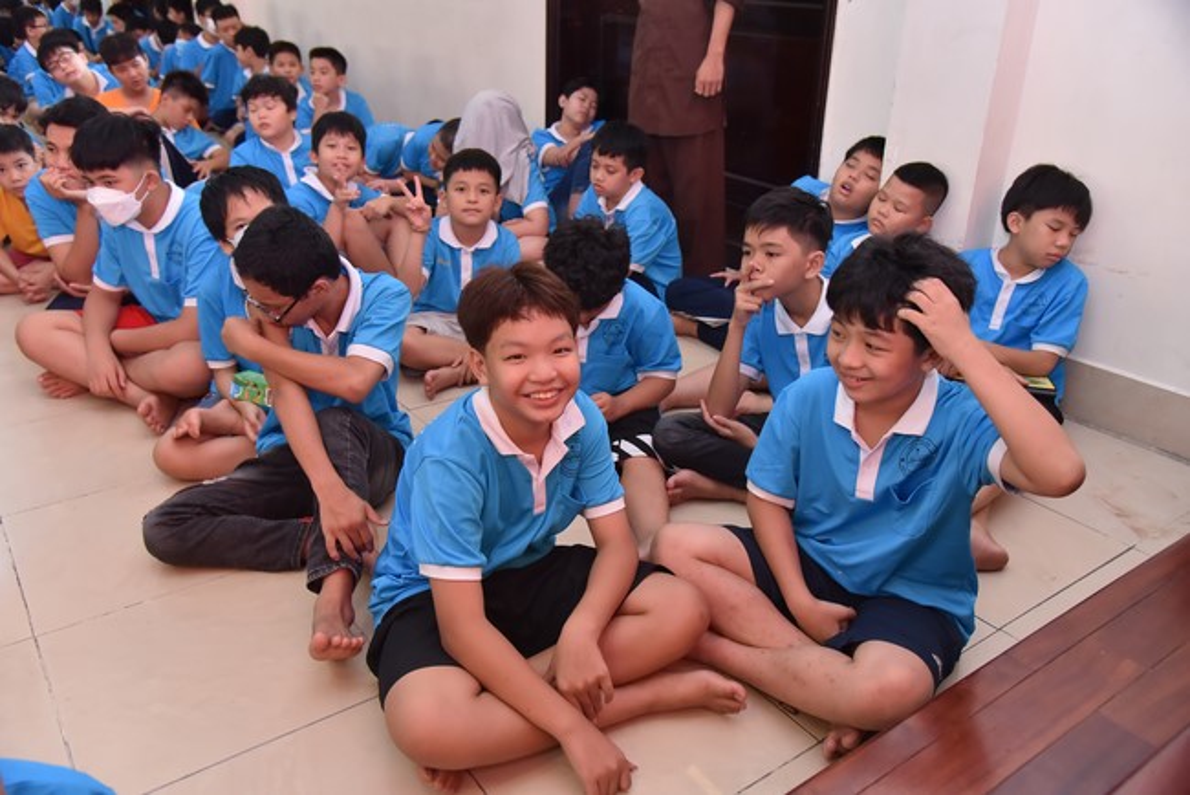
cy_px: 398
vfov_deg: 43.6
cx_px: 595
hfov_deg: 61.9
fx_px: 992
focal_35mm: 30
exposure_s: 1/125
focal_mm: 30
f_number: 4.5
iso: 1600
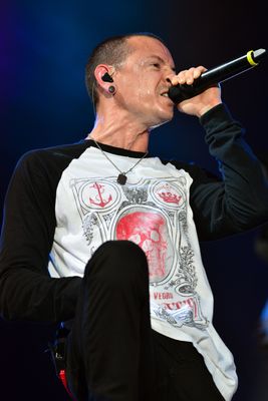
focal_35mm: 300
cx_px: 134
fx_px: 3347
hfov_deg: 4.6
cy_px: 200
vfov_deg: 6.9
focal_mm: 300
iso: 1250
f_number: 4
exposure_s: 1/500
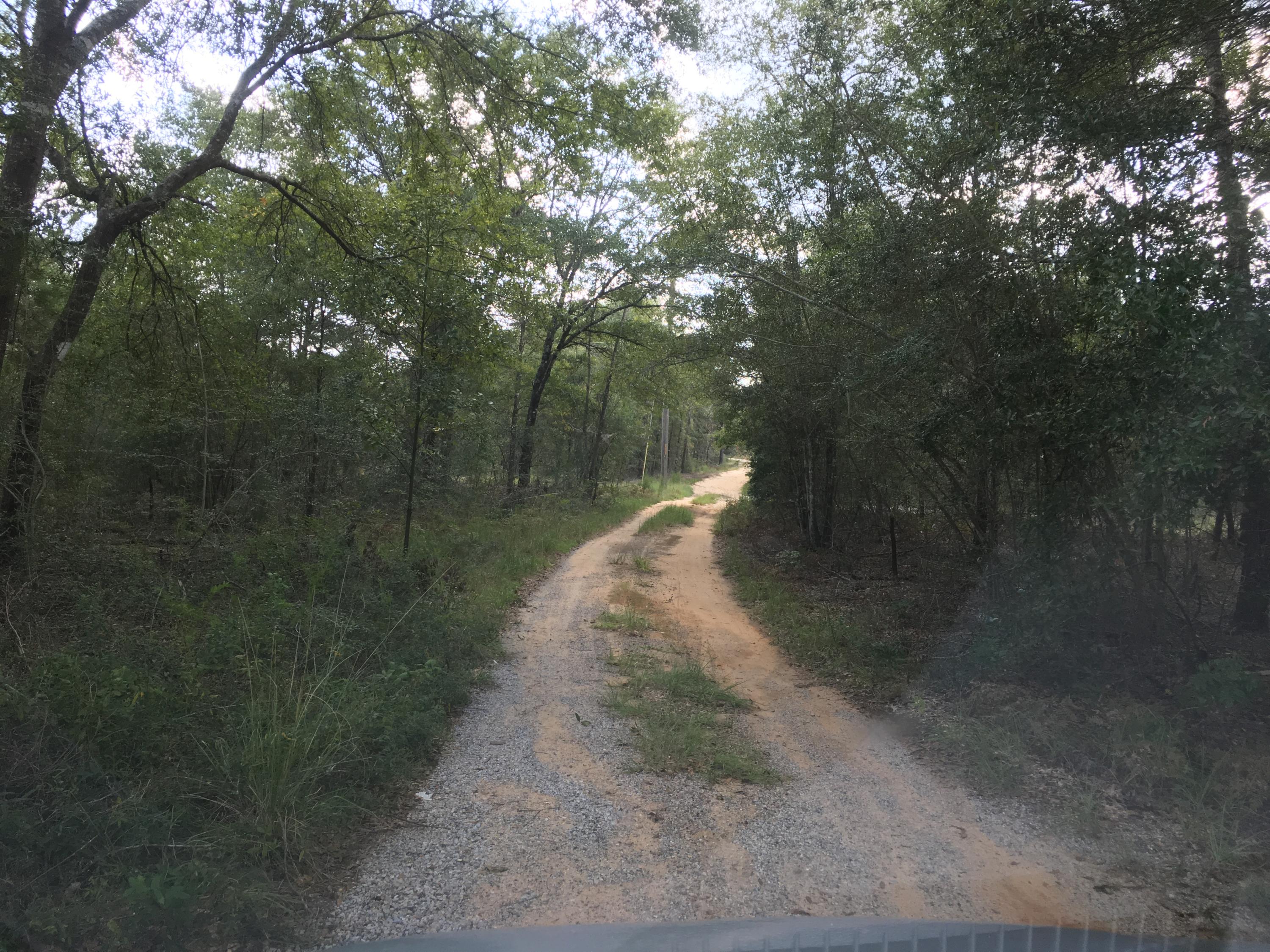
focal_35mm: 29
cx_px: 635
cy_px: 476
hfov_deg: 61.7
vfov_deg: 48.2
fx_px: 1064
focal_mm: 4.15
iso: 40
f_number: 2.2
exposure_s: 1/120
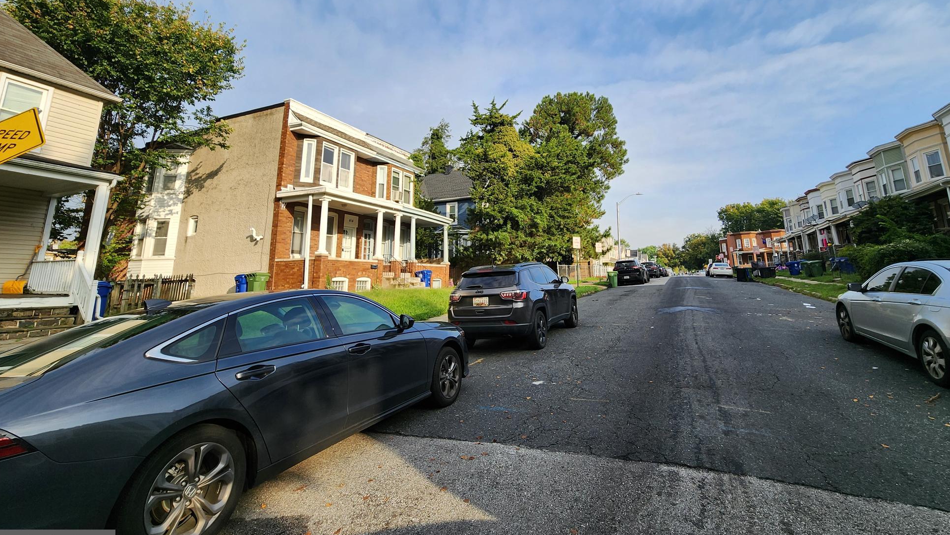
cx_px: 496
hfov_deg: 102.9
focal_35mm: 15
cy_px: 192
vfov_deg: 69.1
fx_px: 378
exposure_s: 1/1160
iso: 50
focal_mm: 2.2
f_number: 2.2
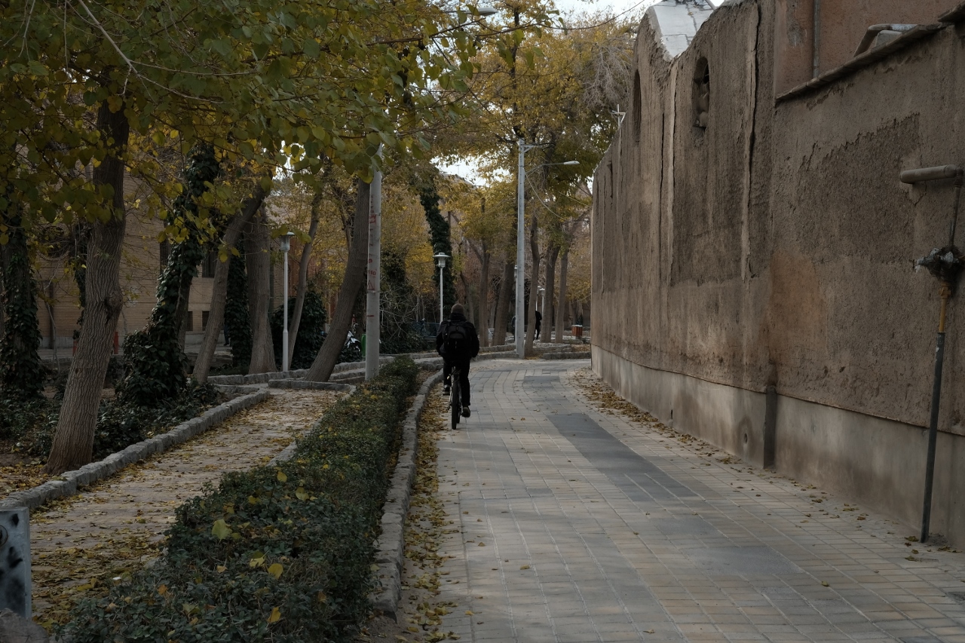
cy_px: 322
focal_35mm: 54
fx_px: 1447
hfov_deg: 36.9
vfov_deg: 25.1
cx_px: 482
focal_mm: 35.8
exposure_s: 1/100
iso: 320
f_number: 13
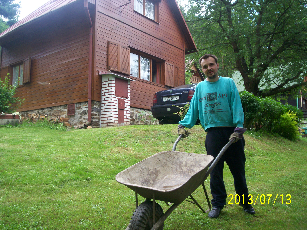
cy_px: 115
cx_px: 154
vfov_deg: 39.7
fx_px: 319
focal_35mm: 36
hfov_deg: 51.4
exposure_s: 1/65
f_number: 4.5
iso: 100
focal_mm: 5.9
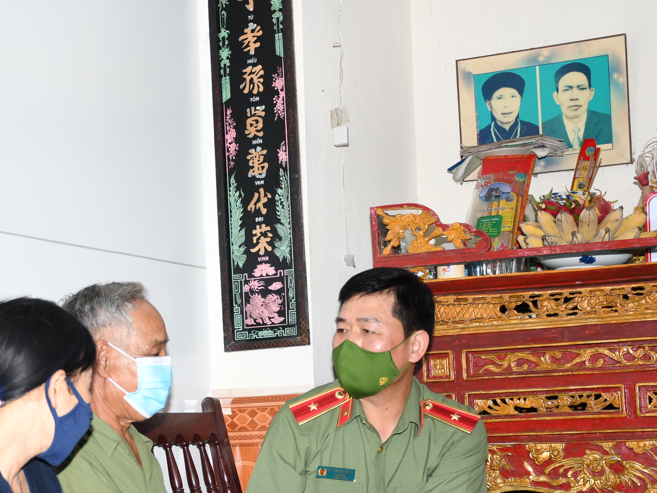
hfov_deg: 23.4
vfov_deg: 17.7
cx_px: 213
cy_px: 350
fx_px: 1575
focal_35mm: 83
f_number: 4
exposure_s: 1/200
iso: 320
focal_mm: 32
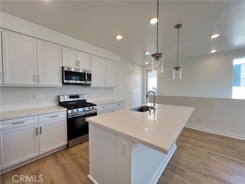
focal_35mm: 13
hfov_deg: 106.2
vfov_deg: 89.9
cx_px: 122
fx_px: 92
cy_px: 92
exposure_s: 1/120
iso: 80
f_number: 1.8
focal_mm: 1.57
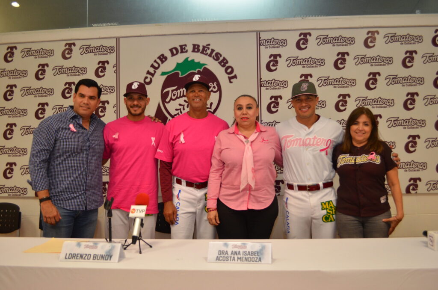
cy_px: 145
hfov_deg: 57.3
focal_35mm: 33
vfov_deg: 39.8
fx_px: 401
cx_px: 219
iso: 800
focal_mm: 22
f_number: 4
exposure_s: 1/60
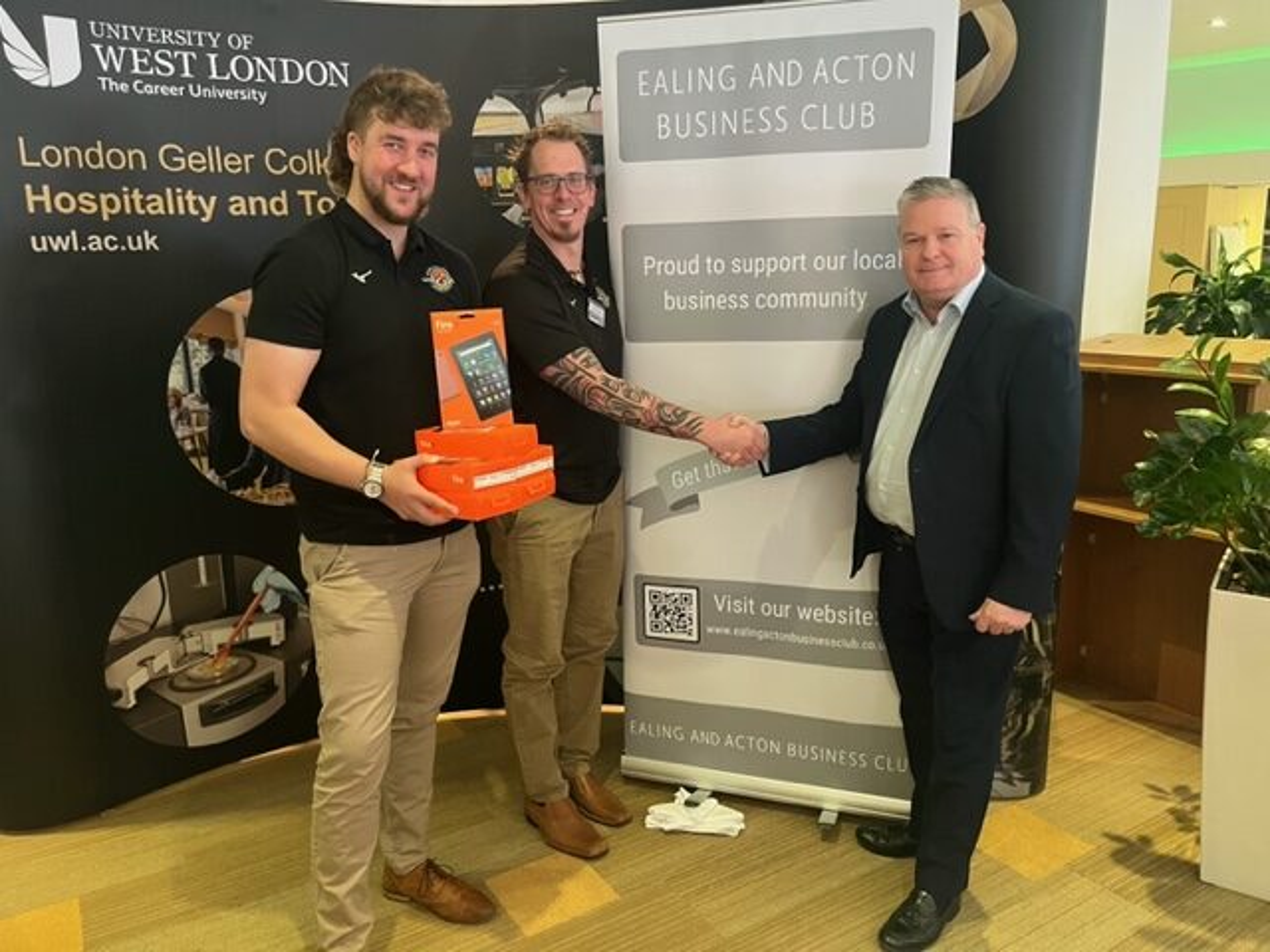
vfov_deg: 53.1
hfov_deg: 67.3
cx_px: 635
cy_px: 476
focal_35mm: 26
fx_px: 954
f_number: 1.6
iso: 400
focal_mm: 5.1
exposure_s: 1/50
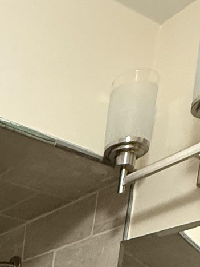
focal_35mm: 69
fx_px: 531
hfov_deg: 18.6
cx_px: -108
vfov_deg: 17.8
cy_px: 555
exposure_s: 1/60
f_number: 2.2
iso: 500
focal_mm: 2.22
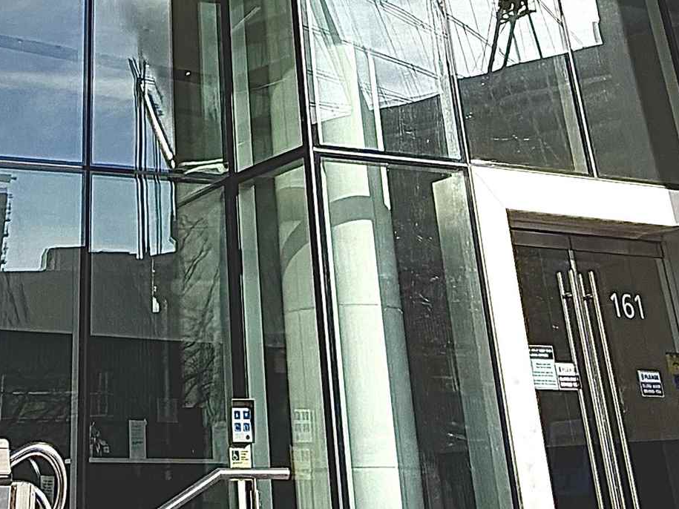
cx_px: 125
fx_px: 922
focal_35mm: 47
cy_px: -72
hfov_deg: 38.7
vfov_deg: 27.8
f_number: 2.2
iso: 25
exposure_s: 1/770
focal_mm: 2.22
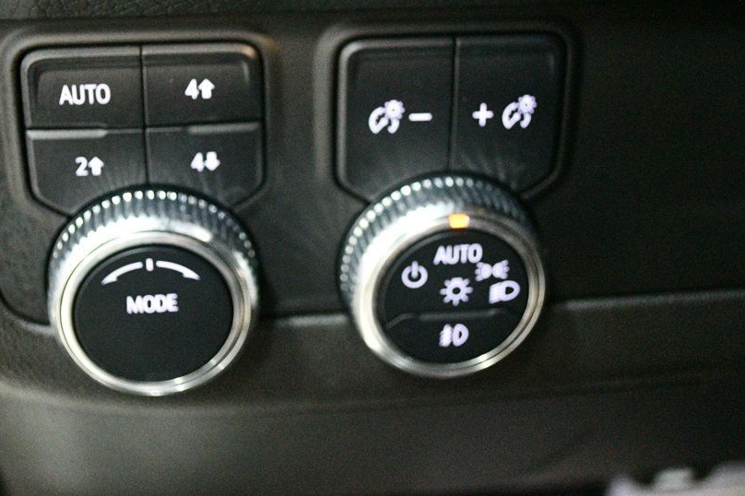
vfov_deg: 23.7
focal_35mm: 57
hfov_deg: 35.0
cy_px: 202
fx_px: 1179
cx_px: 342
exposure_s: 1/60
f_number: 4.5
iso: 12800
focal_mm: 30
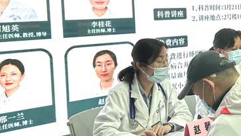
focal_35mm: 71
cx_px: 240
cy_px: 41
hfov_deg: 28.0
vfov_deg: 16.9
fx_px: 454
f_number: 1.78
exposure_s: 1/120
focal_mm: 6.86
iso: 64
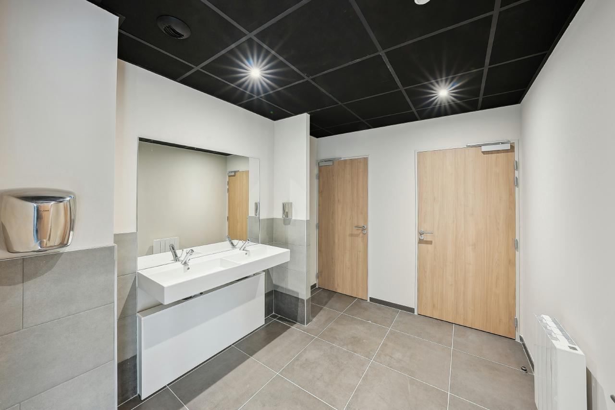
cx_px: 308
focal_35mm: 12
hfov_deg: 112.6
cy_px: 205
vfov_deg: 90.0
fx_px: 205
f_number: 11
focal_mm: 12
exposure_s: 2
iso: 100
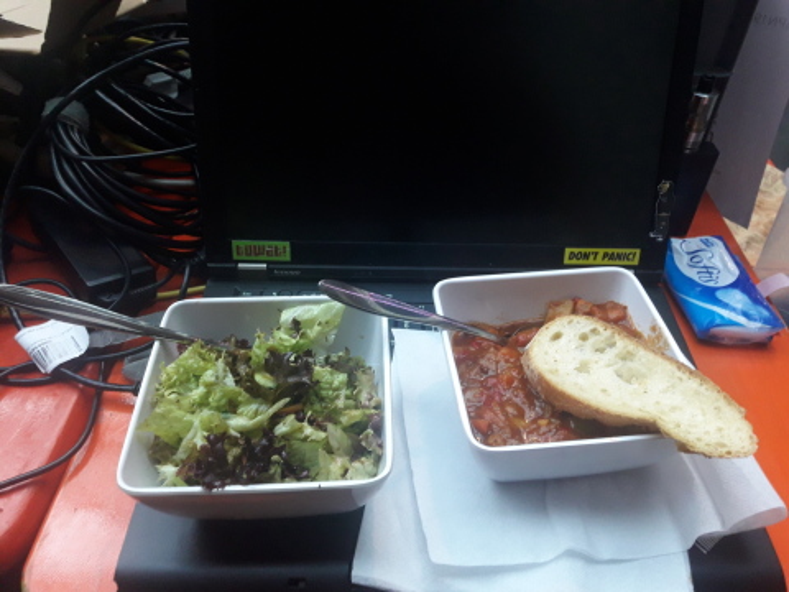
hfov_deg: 63.4
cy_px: 296
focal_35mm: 28
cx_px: 394
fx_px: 638
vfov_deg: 49.7
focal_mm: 3.7
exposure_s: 1/17
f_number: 1.9
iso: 160
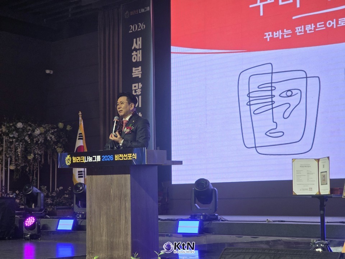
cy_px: 130
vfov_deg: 21.3
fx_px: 688
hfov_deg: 28.2
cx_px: 172
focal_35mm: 69
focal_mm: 7
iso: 80
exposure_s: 1/120
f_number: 2.4
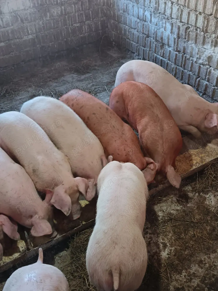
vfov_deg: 51.4
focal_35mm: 36
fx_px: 302
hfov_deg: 39.7
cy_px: 146
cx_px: 109
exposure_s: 1/33.3
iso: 3011
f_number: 1.75
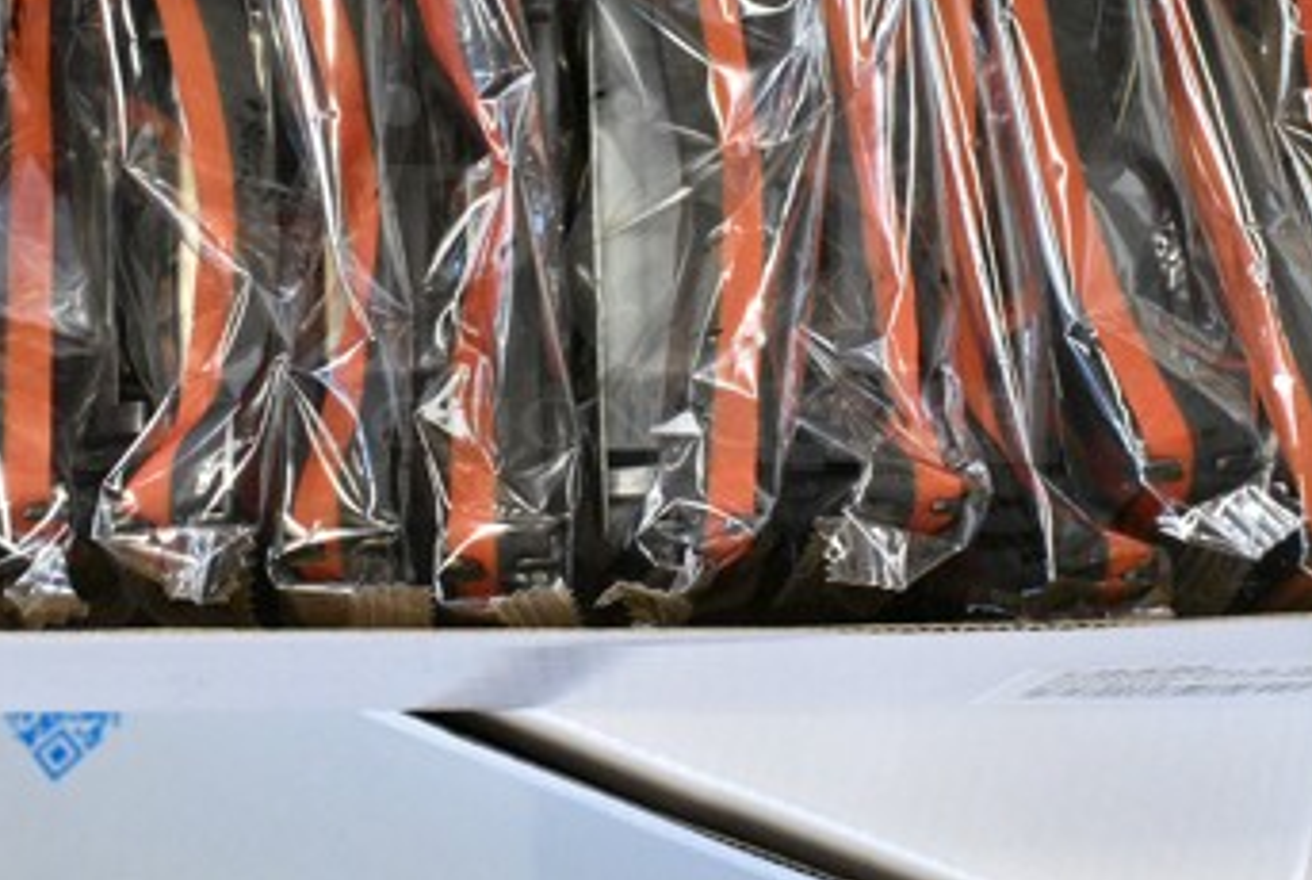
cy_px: 260
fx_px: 1752
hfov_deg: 41.0
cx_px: 635
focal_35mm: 48
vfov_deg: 27.9
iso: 6400
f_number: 5.6
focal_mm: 18
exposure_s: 1/125
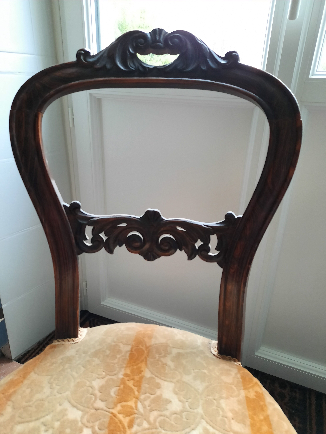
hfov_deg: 54.9
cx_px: 163
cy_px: 217
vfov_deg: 69.4
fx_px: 314
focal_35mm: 25
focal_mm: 4.6
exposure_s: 1/50
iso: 320
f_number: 2
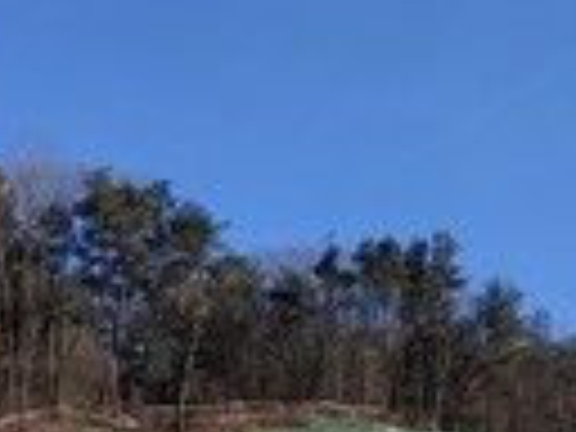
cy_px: 904
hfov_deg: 15.1
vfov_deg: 11.3
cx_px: -374
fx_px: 1947
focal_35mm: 117
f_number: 1.5
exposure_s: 1/3846
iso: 50
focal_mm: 4.23
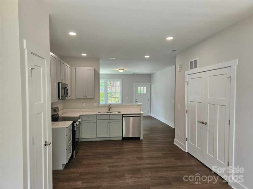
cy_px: 94
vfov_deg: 58.9
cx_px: 126
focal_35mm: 23
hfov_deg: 73.9
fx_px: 168
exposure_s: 1/120
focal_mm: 6.3
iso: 100
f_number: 1.7
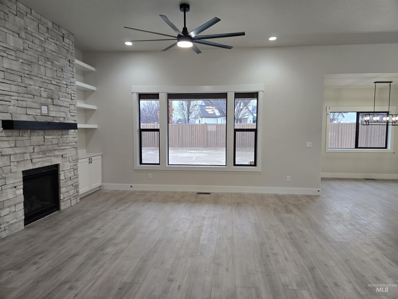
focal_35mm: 23
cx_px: 199
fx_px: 264
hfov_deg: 73.9
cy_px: 150
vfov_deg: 58.9
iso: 100
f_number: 1.8
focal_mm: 5.4
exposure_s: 1/120
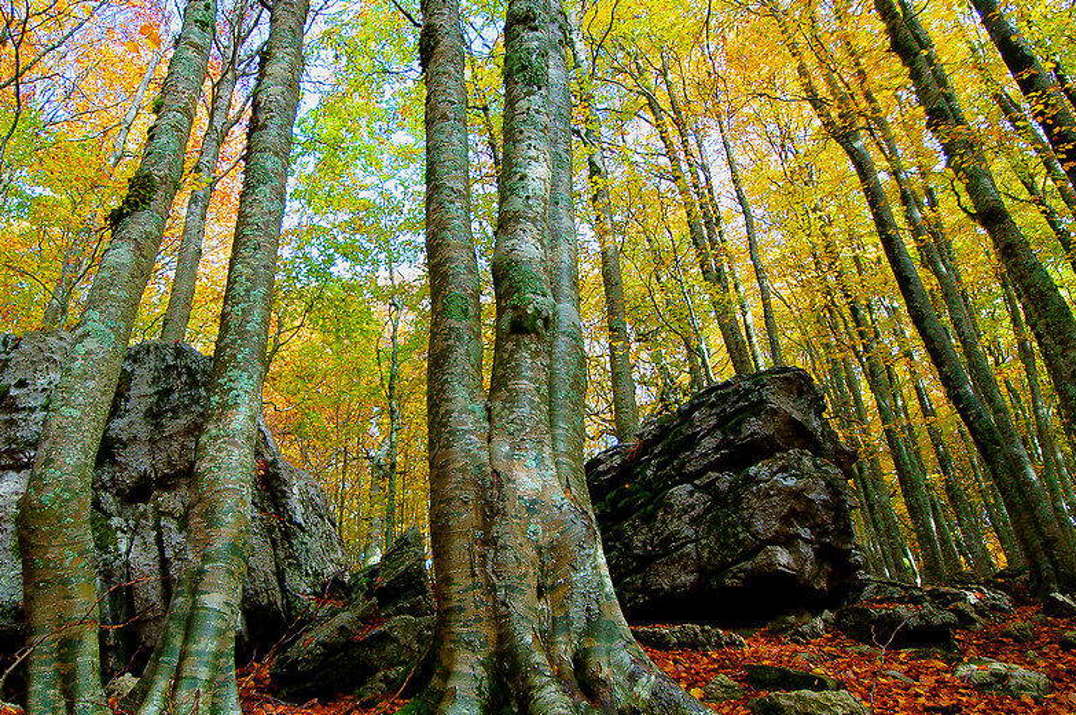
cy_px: 398
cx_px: 433
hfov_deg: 75.4
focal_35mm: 23
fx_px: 687
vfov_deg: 54.9
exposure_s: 1/25
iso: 200
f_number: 8
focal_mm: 10
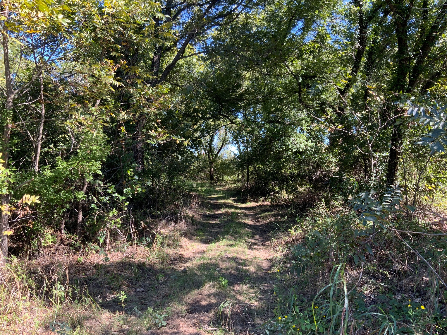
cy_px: 168
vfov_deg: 48.2
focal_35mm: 29
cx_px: 224
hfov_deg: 61.7
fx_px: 374
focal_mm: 3
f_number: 1.8
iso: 16
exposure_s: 1/123
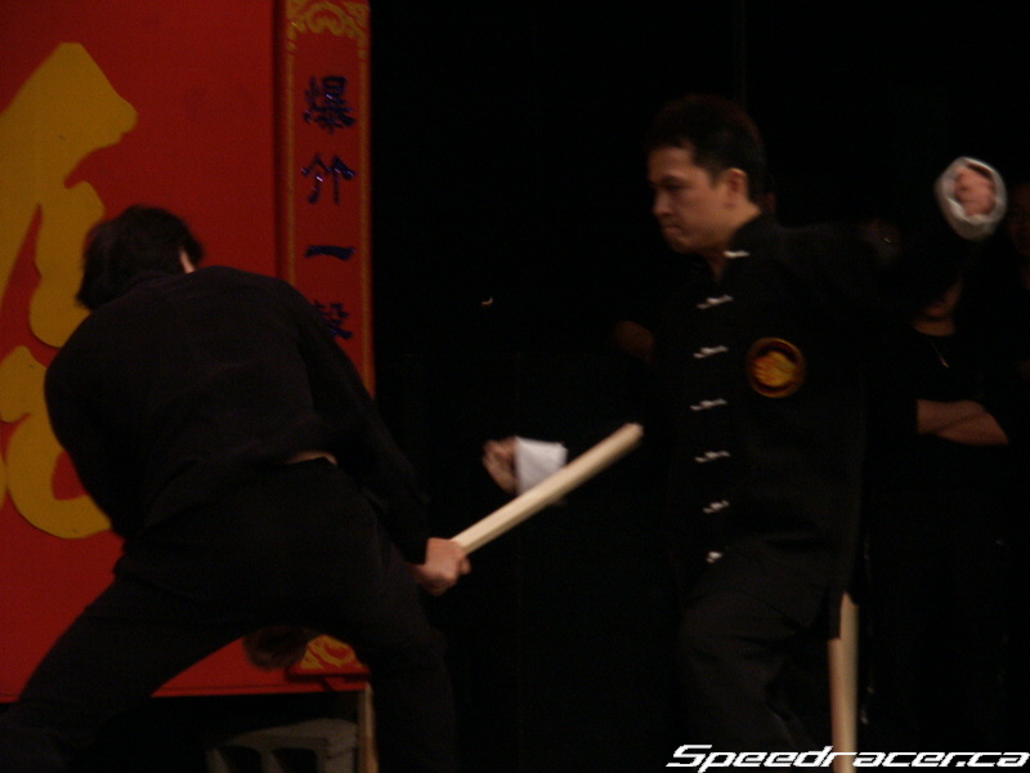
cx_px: 515
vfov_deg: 7.4
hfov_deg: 9.9
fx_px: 5951
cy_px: 386
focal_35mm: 200
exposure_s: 1/60
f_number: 3.5
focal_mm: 50.69
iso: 200
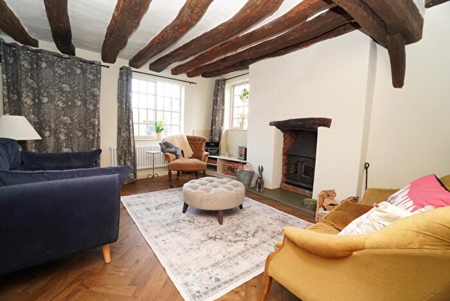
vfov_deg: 77.4
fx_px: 188
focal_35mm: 15
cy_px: 150
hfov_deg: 100.3
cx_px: 225
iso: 1000
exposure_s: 1/60
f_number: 4
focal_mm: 10
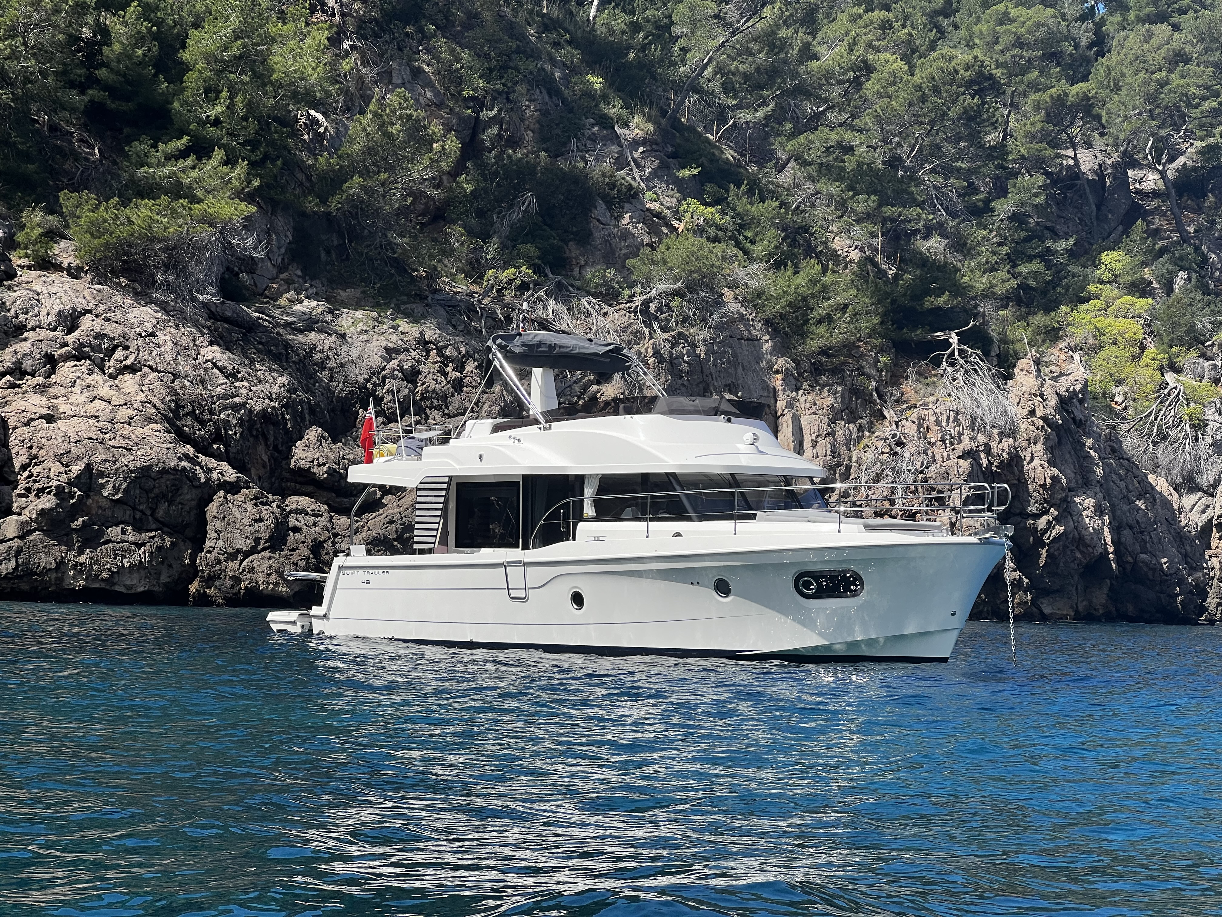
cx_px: 611
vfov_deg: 19.1
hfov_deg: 25.3
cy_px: 458
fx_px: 2718
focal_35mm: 77
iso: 32
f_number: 2.8
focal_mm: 9
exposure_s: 1/457
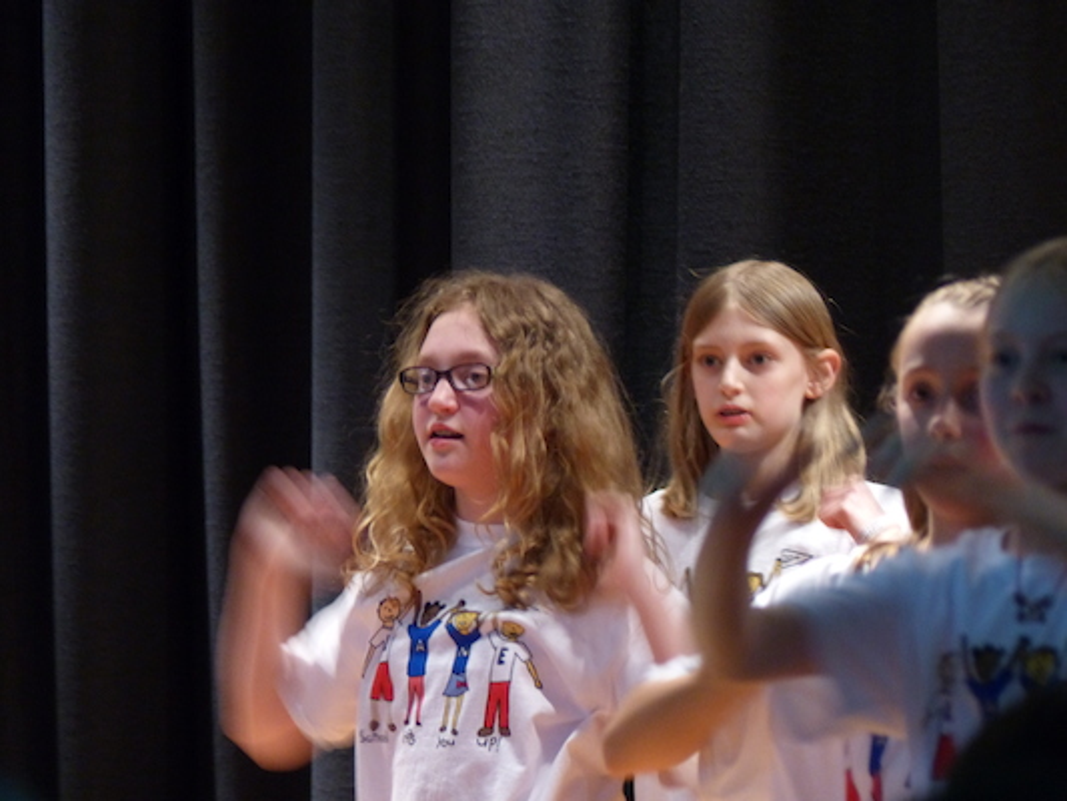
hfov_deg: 3.6
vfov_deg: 2.7
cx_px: 534
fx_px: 16864
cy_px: 400
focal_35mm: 547
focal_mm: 98.5
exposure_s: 1/20
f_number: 2.8
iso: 400
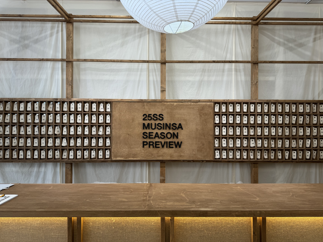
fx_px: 224
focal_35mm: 24
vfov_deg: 56.8
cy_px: 121
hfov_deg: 71.6
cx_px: 162
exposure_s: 1/120
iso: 64
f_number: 1.78
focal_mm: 6.76
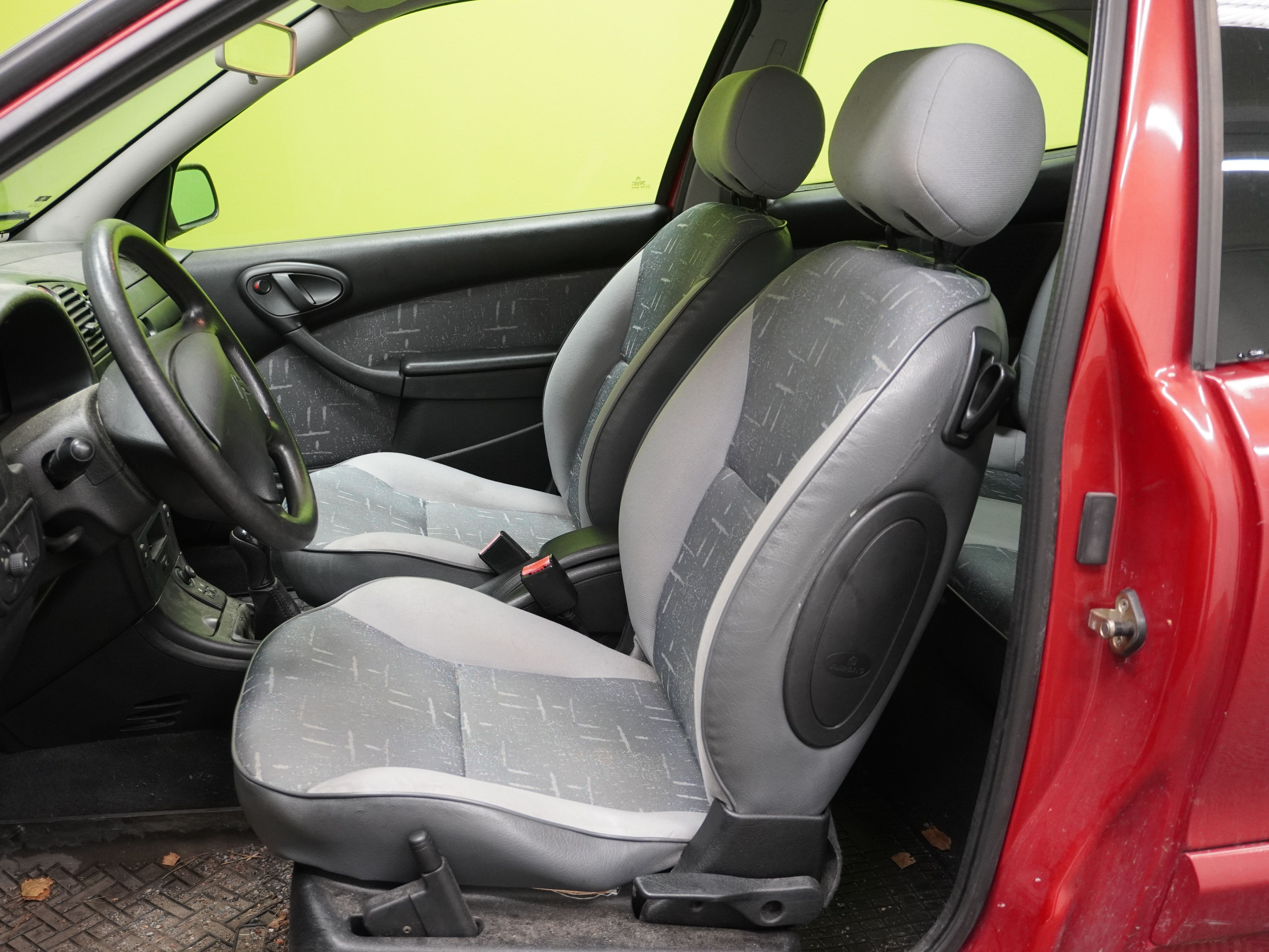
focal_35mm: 35
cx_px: 582
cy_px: 480
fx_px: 1267
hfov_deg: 53.2
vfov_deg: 41.2
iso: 1250
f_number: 4
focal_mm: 21
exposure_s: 1/40
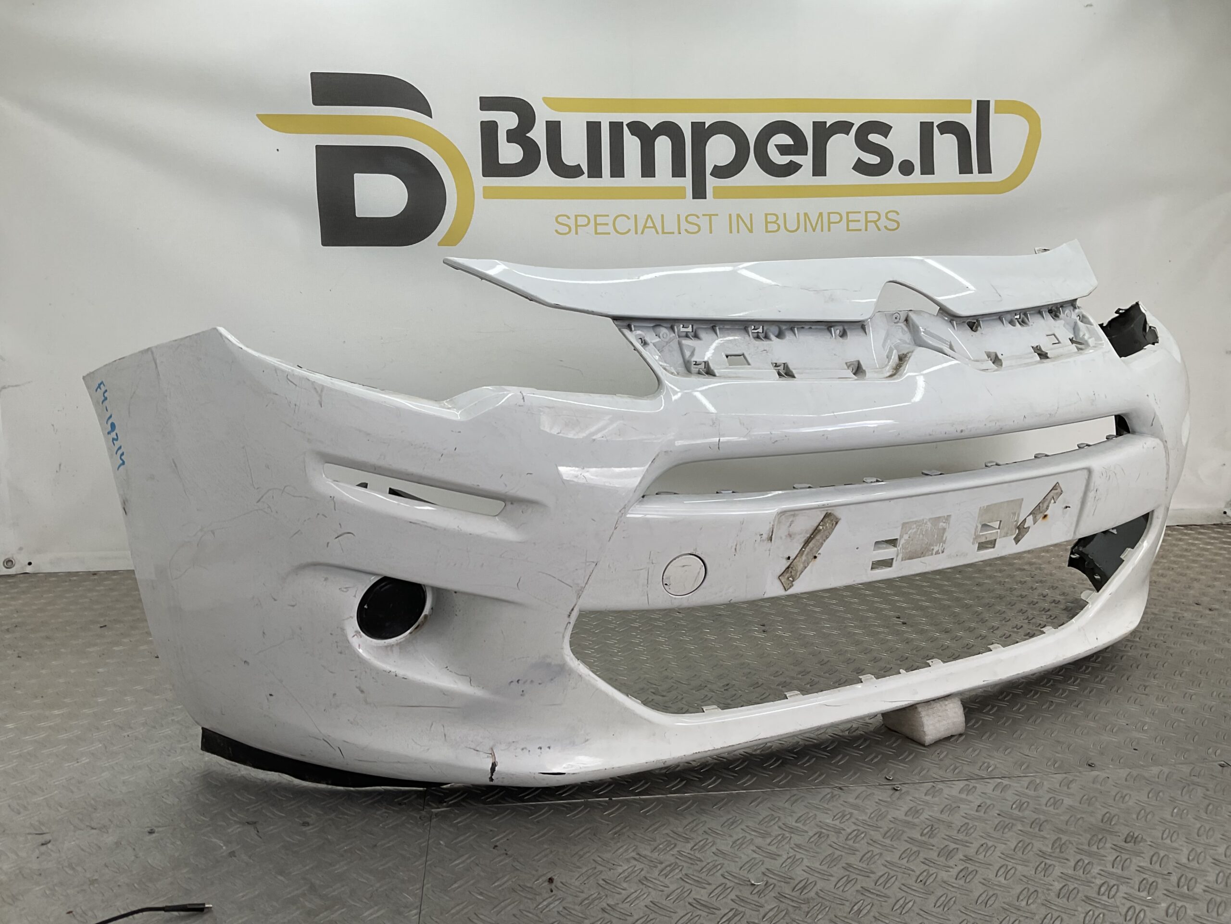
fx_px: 1031
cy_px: 462
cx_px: 616
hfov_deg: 61.7
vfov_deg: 48.2
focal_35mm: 29
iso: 16
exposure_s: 1/190
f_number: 1.8
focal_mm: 3
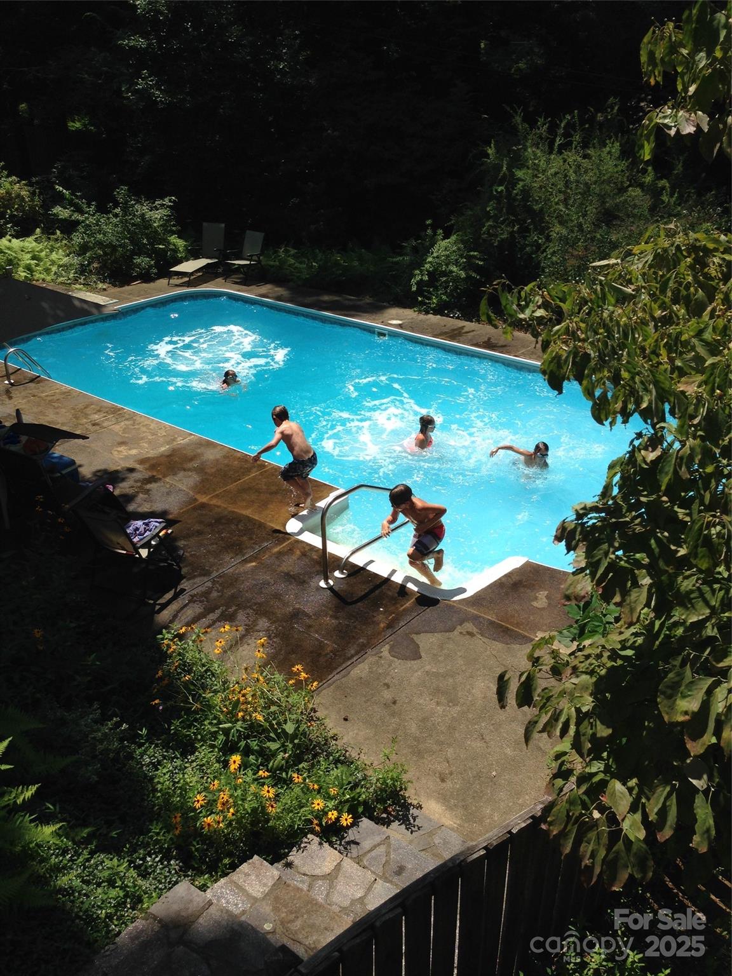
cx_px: 366
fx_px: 930
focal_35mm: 33
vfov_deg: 55.4
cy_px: 488
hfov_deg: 42.9
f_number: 2.4
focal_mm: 4.12
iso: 50
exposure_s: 1/1938
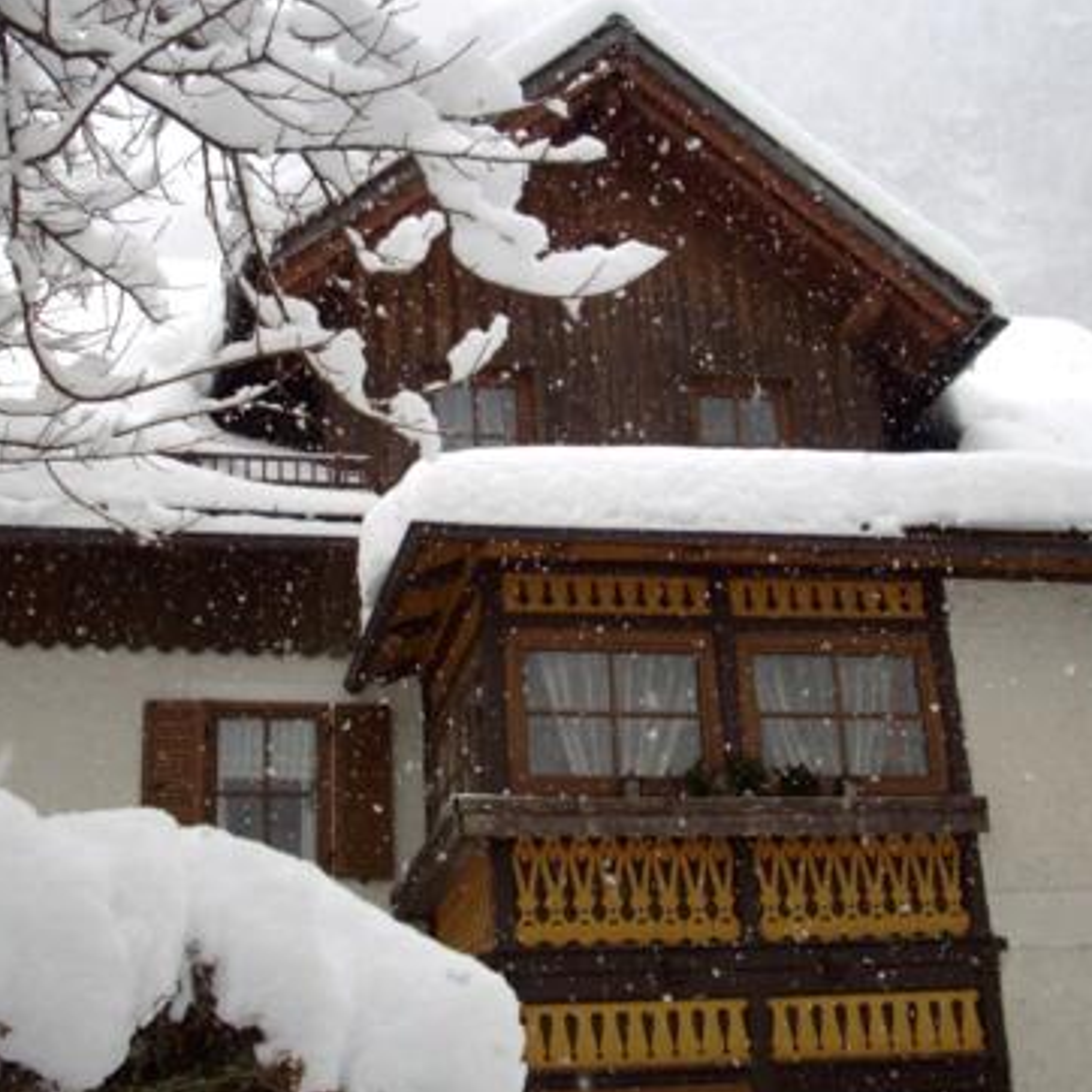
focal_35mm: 53
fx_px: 1892
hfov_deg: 32.2
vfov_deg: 32.1
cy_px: 459
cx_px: 560
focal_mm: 6.2
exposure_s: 1/250
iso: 80
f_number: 2.8
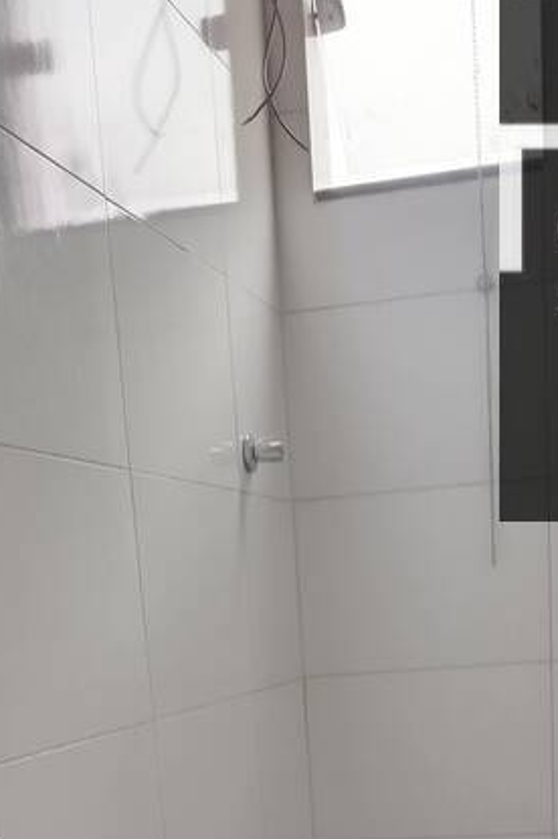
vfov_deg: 27.1
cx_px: 273
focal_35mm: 65
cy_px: 1021
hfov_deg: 20.9
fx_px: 1514
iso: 80
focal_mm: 5.31
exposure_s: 1/40
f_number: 1.7
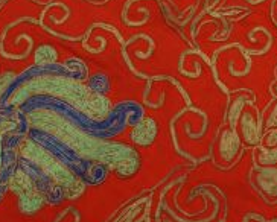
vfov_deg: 14.6
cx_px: 245
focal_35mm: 102
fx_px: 837
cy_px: -46
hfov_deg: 18.5
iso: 640
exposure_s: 1/60
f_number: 4
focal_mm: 22
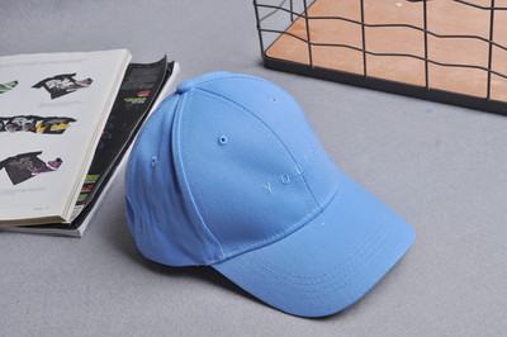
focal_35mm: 57
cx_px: 254
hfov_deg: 35.1
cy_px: 168
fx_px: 802
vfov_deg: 23.7
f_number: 10
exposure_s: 1/125
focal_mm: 38
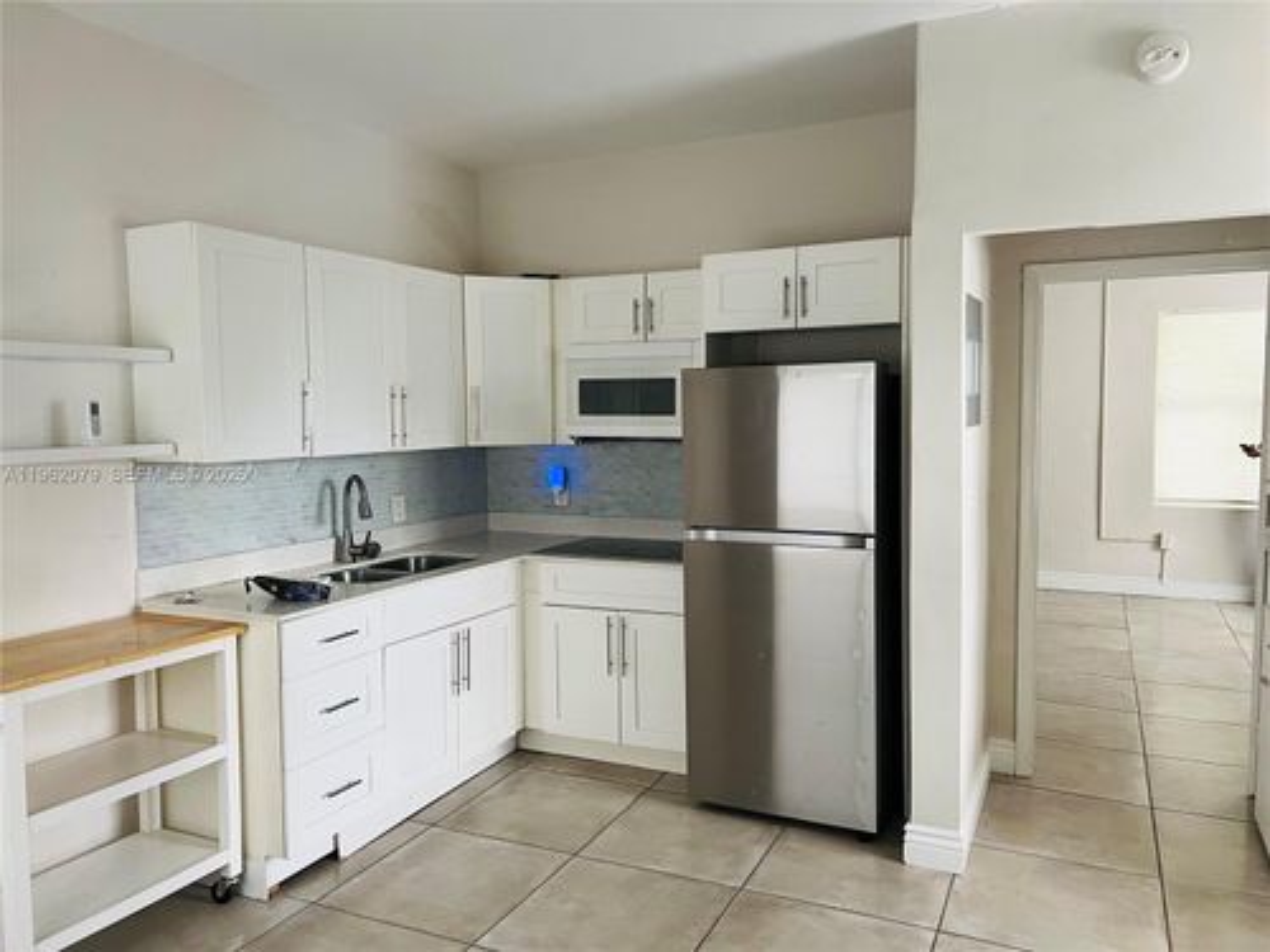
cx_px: 635
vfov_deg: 53.1
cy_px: 476
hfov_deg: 67.3
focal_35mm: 26
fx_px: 954
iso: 200
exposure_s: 1/60
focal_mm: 5.7
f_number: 1.5
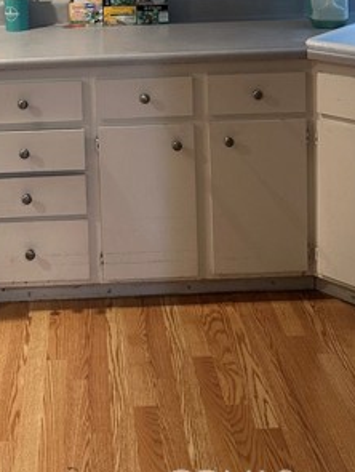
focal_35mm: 52
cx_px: 82
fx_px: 710
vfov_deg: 33.5
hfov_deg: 27.6
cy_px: -5
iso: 250
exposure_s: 1/60
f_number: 1.78
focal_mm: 6.86
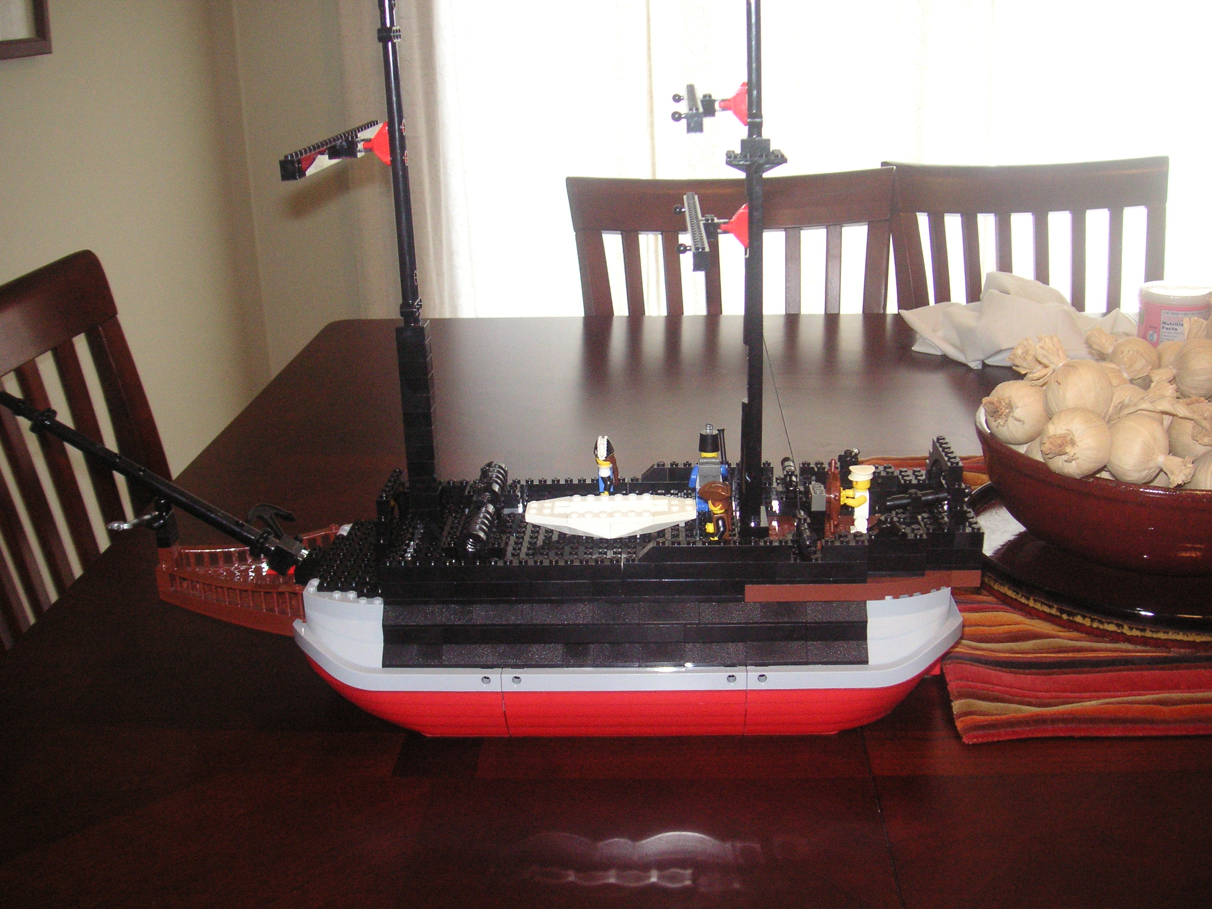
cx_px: 606
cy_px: 454
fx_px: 1295
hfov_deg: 50.1
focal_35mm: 37
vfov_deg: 38.7
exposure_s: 1/45
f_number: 2.8
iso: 160
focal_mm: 6.1
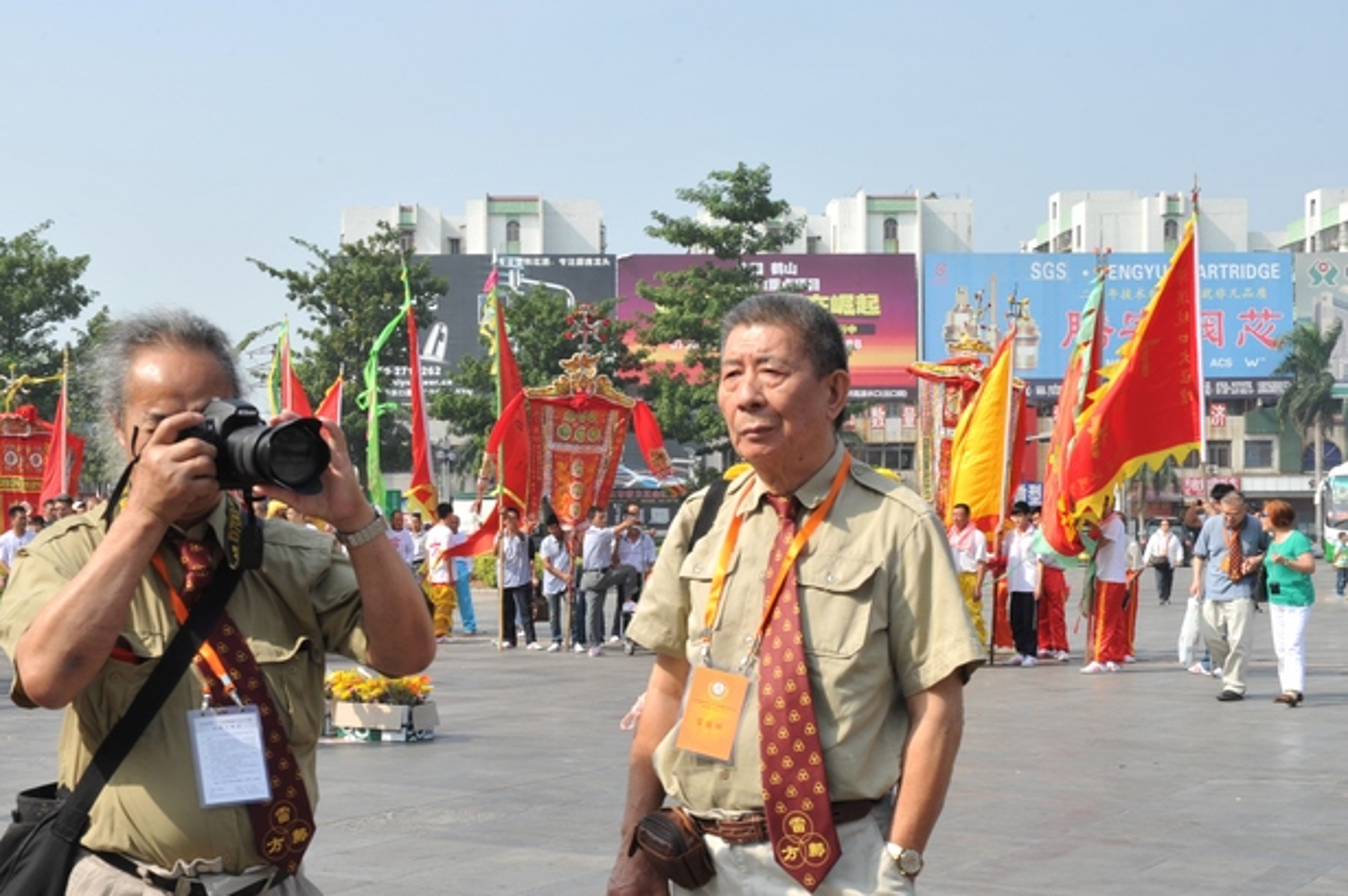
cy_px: 513
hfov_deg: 38.1
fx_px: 1945
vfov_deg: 25.9
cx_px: 561
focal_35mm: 52
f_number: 13
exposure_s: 1/80
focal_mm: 40
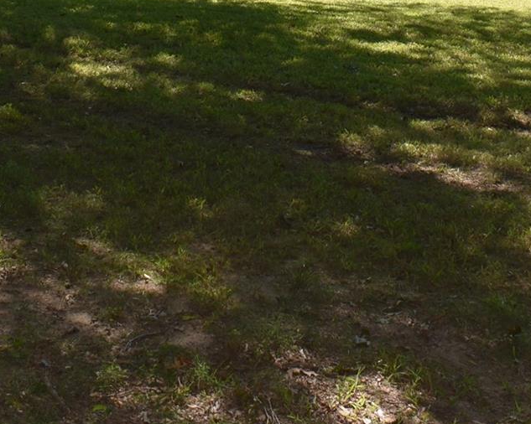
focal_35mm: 82
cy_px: -132
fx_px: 1288
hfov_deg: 23.3
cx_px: 320
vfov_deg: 17.5
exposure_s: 1/200
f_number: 7.1
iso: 100
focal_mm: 18
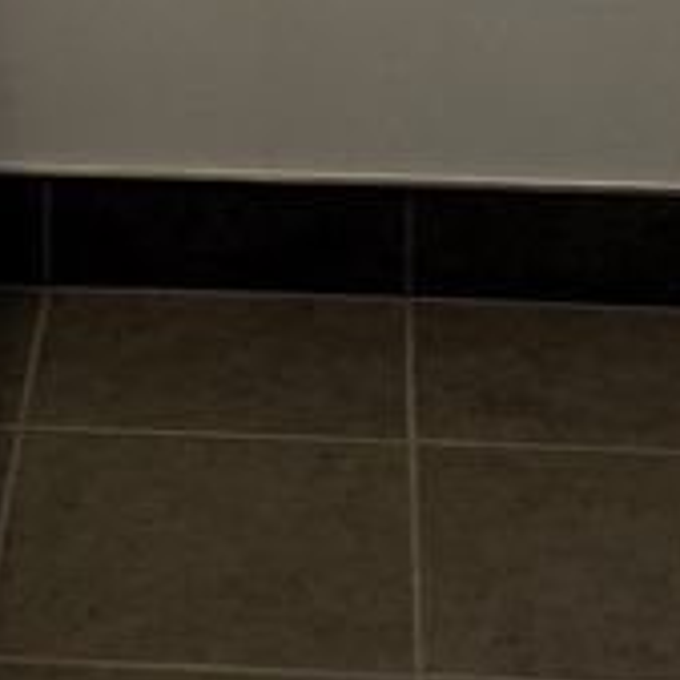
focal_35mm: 147
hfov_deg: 11.8
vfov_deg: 10.5
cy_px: -833
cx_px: 109
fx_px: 3267
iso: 40
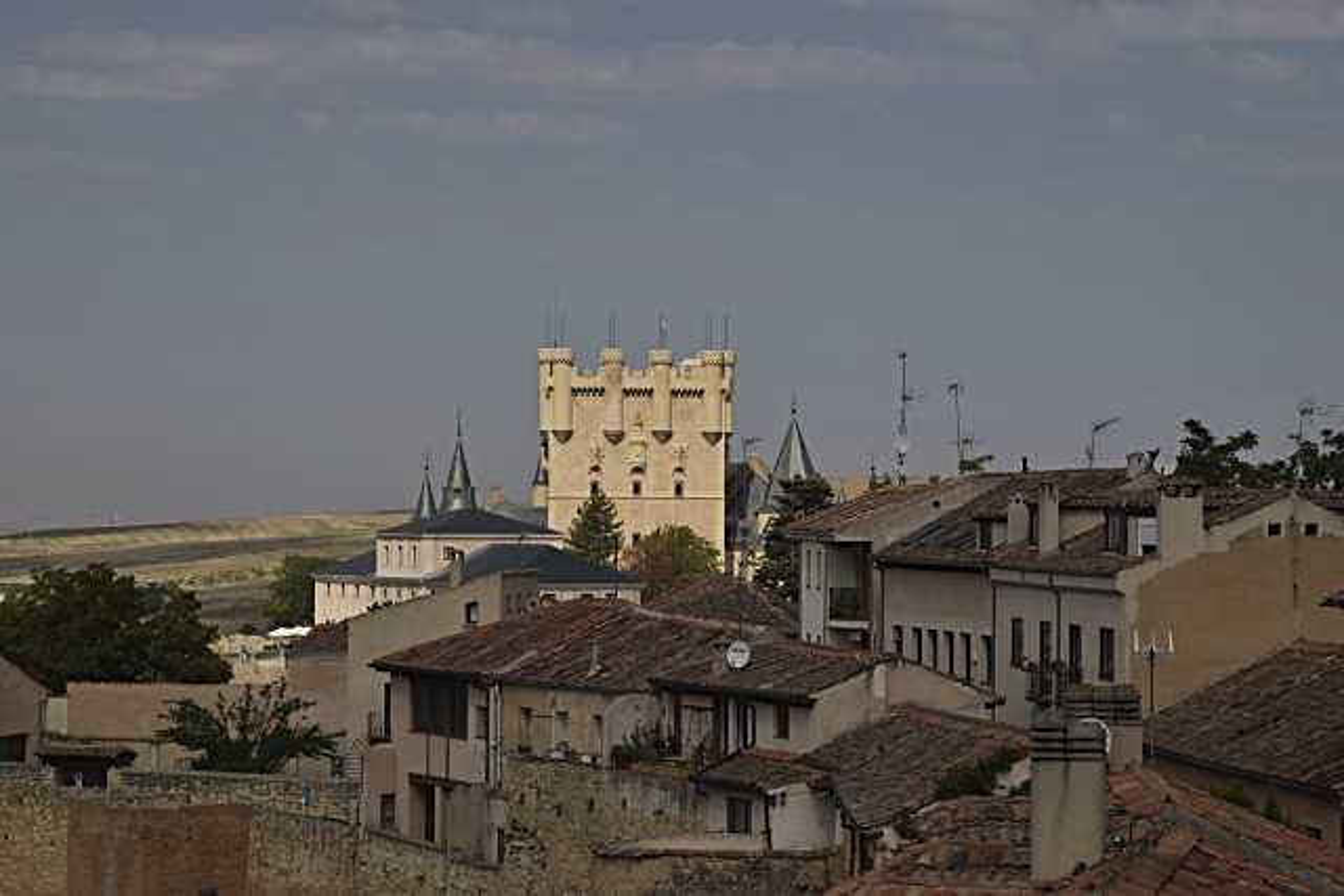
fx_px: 3921
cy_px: 448
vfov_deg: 13.0
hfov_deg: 19.5
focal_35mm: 105
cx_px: 672
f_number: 5.6
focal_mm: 70
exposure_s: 1/2500
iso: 100
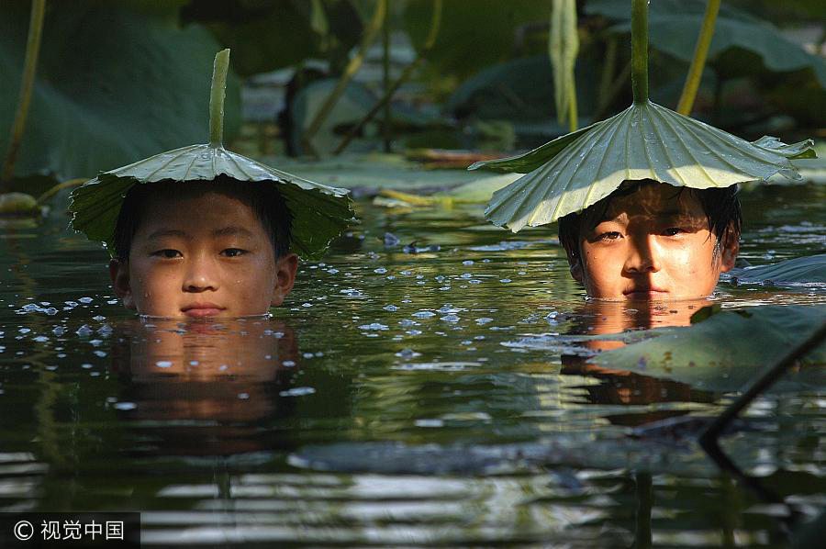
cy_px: 274
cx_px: 413
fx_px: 5844
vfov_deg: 5.4
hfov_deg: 8.1
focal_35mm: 255
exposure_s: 1/350
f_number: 8
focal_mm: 170
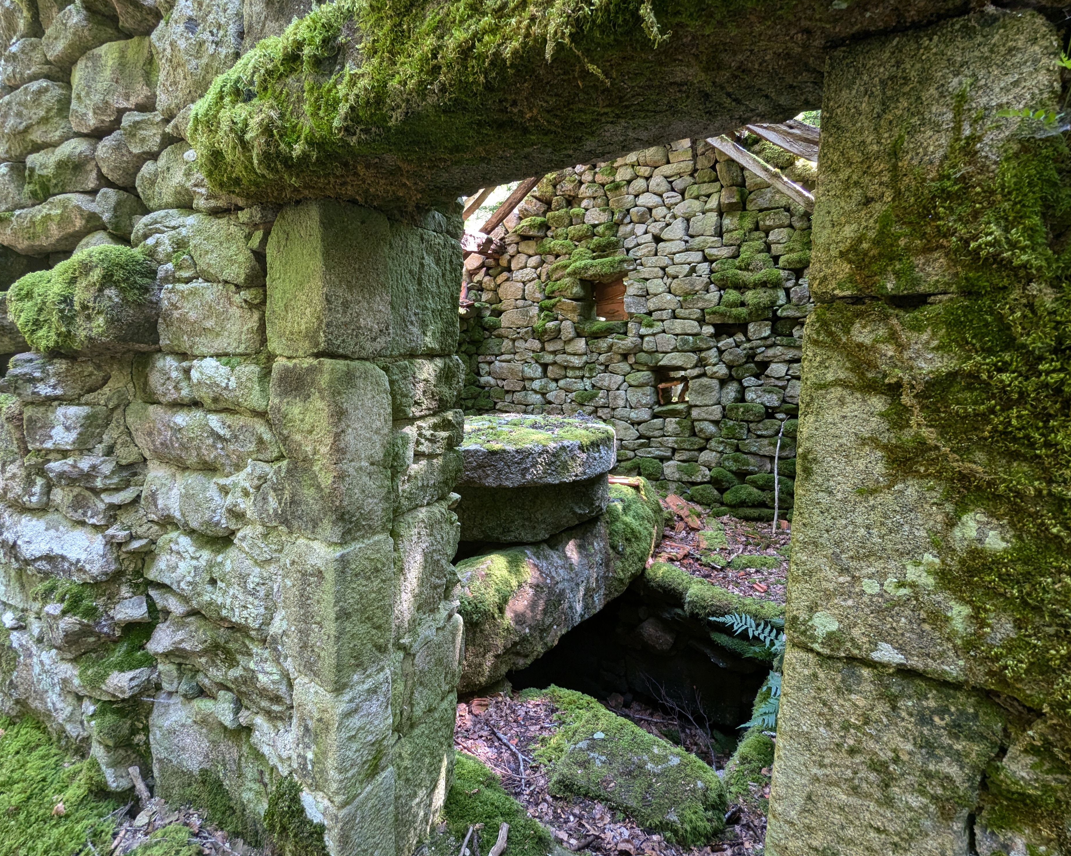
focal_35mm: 17
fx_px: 539
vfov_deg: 77.0
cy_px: 426
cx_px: 515
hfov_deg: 89.6
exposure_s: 1/50
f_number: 2.2
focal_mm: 2.35
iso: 135
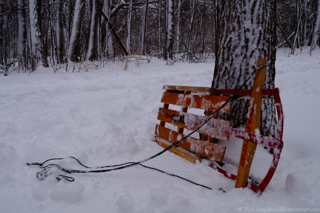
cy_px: 106
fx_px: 346
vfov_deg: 34.1
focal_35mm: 39
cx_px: 160
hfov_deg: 49.6
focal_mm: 26
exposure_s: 1/200
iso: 100
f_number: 8
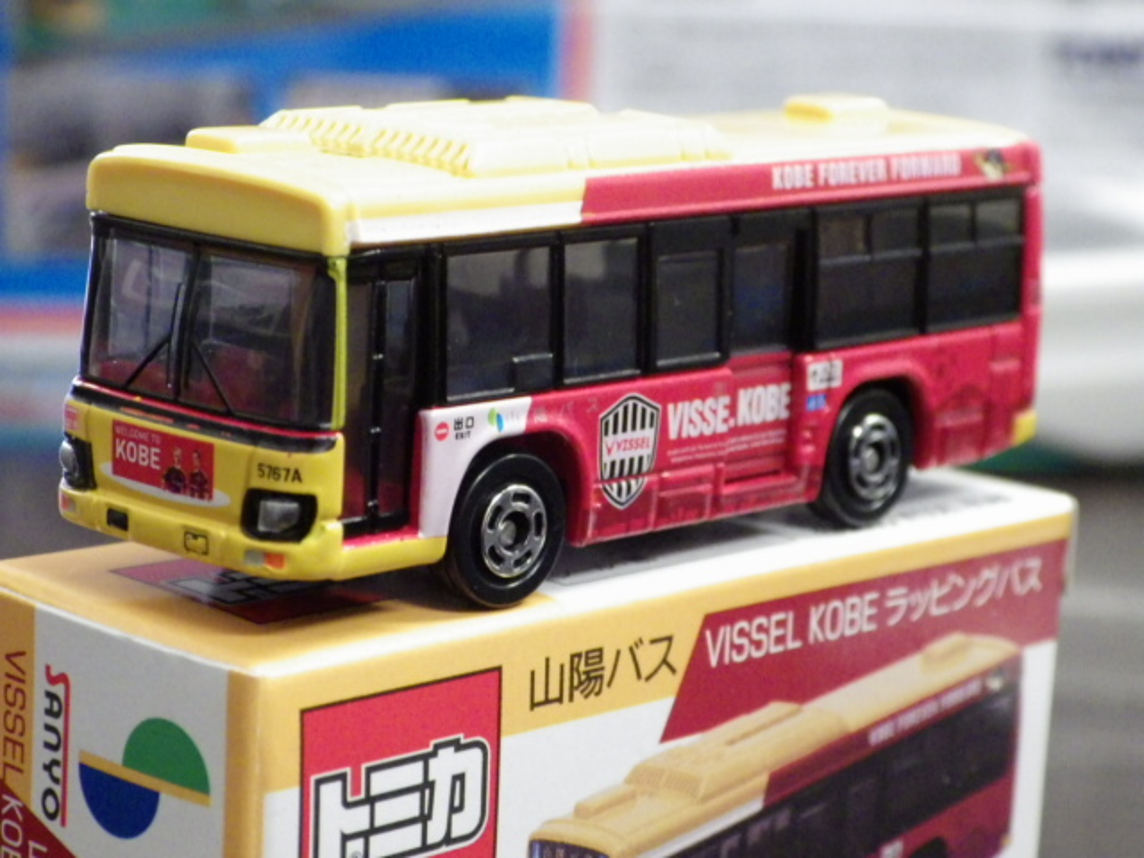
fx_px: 3404
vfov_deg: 14.4
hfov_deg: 19.1
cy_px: 429
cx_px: 572
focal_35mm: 103
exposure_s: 1/30
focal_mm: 18.4
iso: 1600
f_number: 4.6
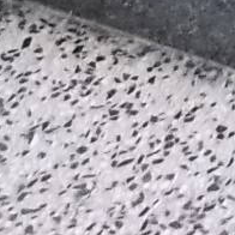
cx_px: 647
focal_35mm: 188
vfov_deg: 8.3
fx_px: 1444
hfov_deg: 8.2
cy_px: -397
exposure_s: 1/500
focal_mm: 4.6
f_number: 3.2
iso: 400
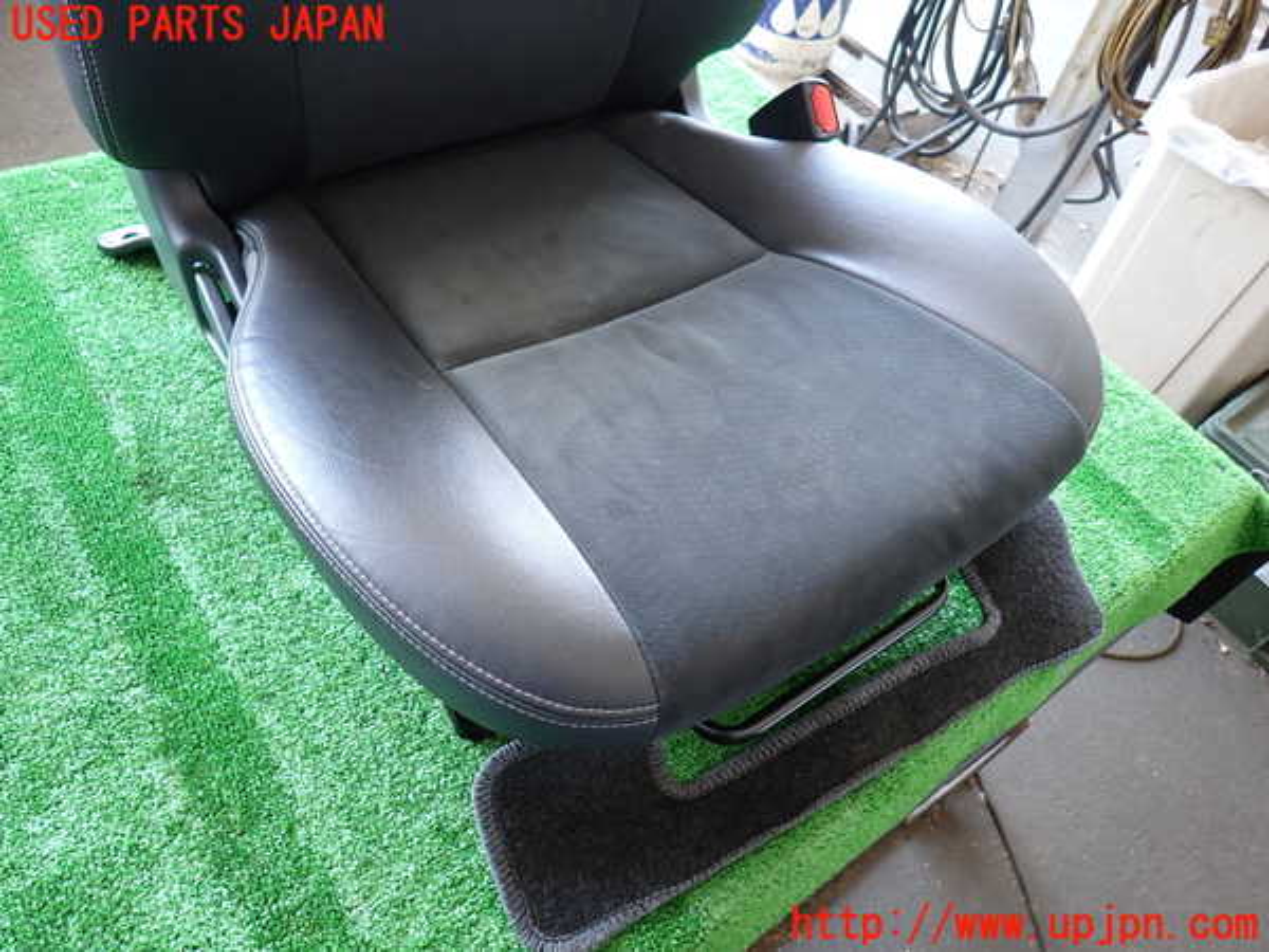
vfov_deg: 54.9
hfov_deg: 69.4
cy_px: 476
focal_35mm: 25
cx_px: 634
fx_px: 916
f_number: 2
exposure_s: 1/30
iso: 200
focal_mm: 4.5
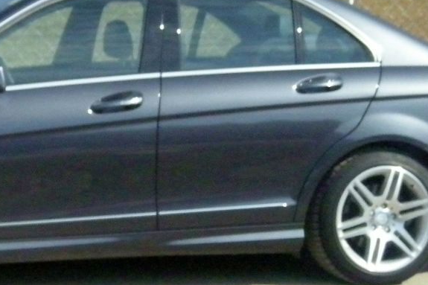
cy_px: 99
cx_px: 30
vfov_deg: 10.3
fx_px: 1581
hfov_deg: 15.2
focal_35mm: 133
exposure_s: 1/1500
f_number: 6.4
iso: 800
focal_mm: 7.9
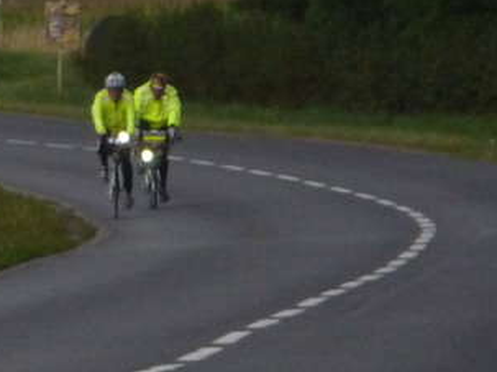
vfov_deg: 1.4
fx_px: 15199
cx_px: 102
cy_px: 311
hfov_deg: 1.9
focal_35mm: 1059
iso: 400
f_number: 4.9
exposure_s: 1/60
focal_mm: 49.2
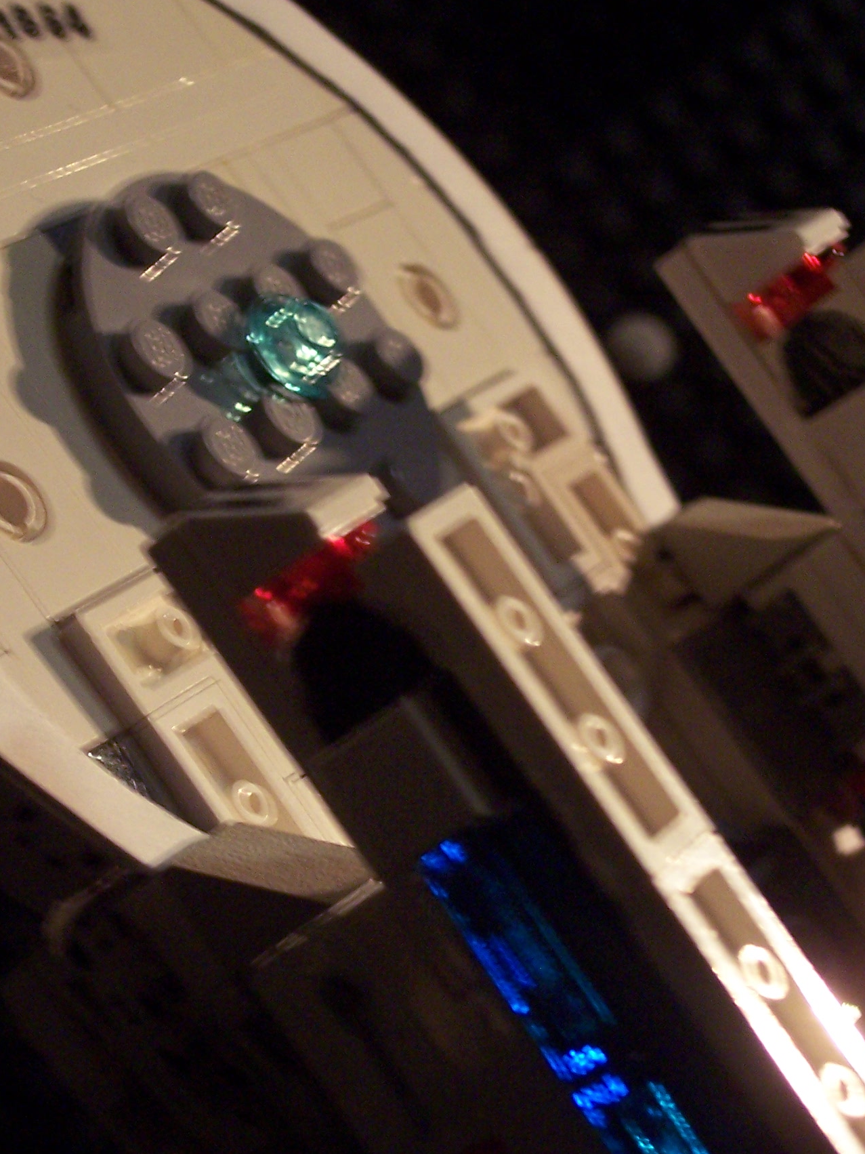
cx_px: 374
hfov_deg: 13.6
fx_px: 3632
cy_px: 730
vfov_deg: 18.0
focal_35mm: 109
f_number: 4
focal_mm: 13.3
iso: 200
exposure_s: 1/8
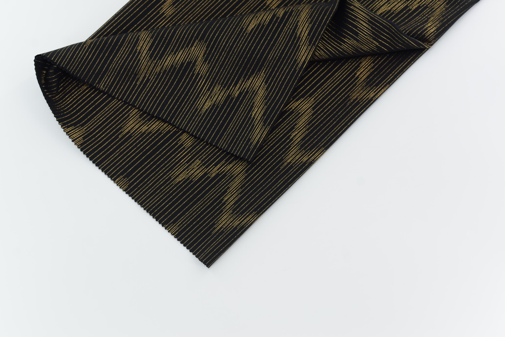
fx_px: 702
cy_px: 168
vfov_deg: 27.0
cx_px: 252
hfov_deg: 39.6
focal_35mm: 50
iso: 100
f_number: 4
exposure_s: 1/100
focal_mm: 50
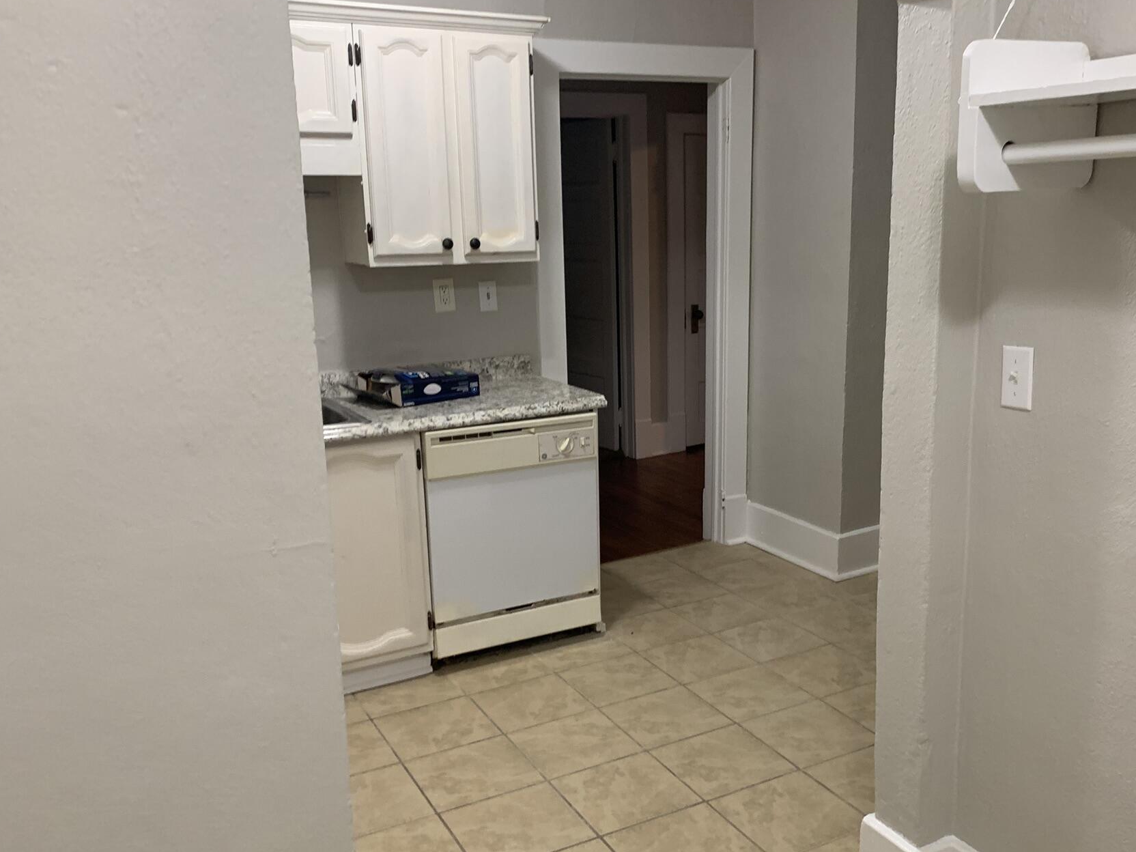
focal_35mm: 32
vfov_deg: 44.1
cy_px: 449
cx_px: 667
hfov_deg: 56.5
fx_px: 1050
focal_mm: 4.25
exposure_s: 1/60
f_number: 1.8
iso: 160
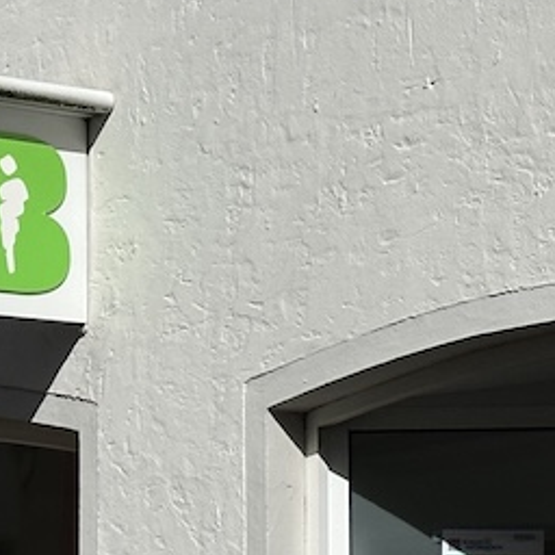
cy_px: 423
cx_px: 579
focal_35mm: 199
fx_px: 3610
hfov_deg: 8.7
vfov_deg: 8.8
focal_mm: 6.86
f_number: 1.78
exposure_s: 1/12048
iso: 64
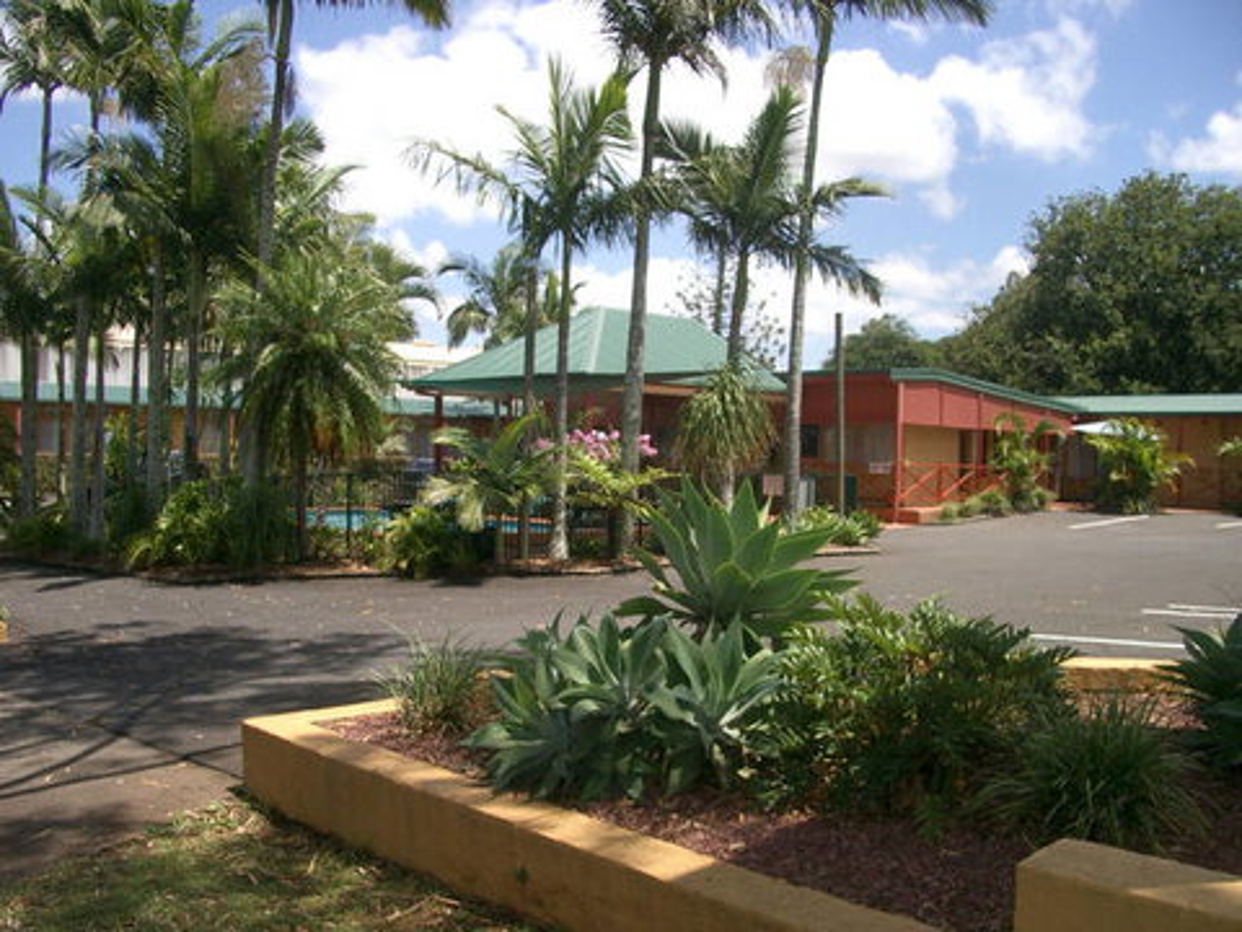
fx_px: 1256
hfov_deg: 52.6
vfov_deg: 40.7
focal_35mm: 35
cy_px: 466
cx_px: 621
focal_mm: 5.8
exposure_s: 1/640
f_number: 4.3
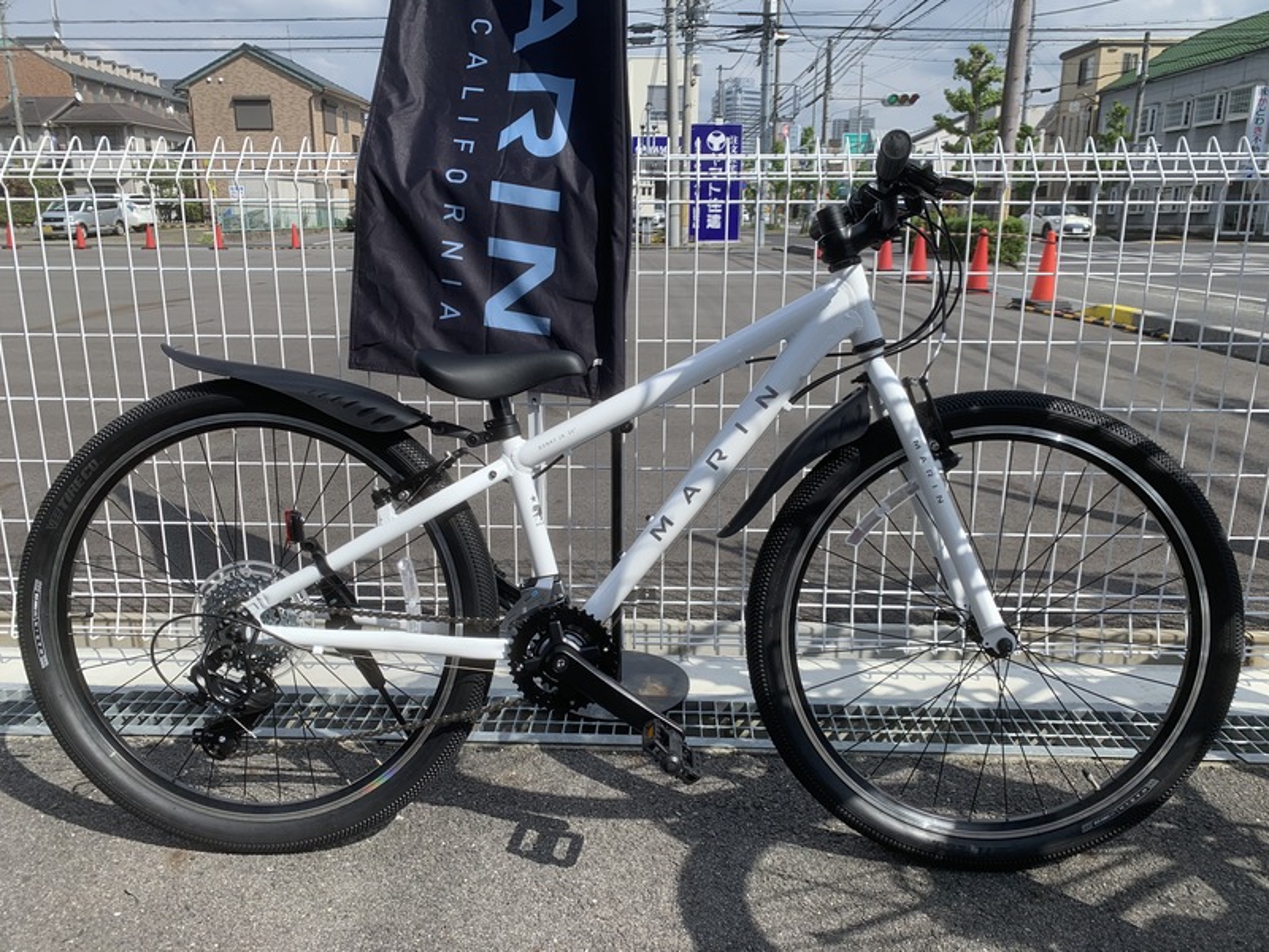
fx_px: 953
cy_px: 476
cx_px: 634
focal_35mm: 26
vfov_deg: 53.1
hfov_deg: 67.3
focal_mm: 4.25
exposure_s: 1/1992
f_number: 1.8
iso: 25
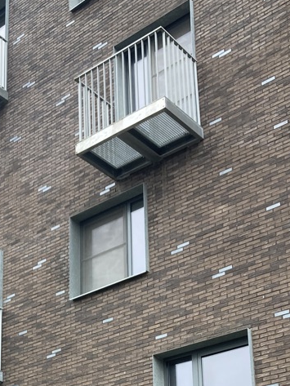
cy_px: 402
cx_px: 29
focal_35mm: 71
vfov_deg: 25.8
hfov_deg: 20.3
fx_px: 793
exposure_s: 1/121
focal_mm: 3.99
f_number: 1.8
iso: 32
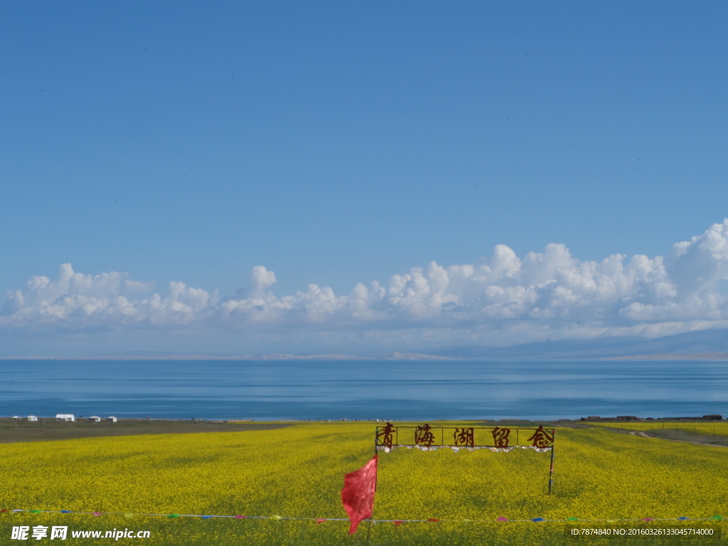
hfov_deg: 22.3
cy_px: 273
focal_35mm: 88
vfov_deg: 16.8
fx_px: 1851
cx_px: 364
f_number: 4.5
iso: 80
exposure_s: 1/1000
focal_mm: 14.3
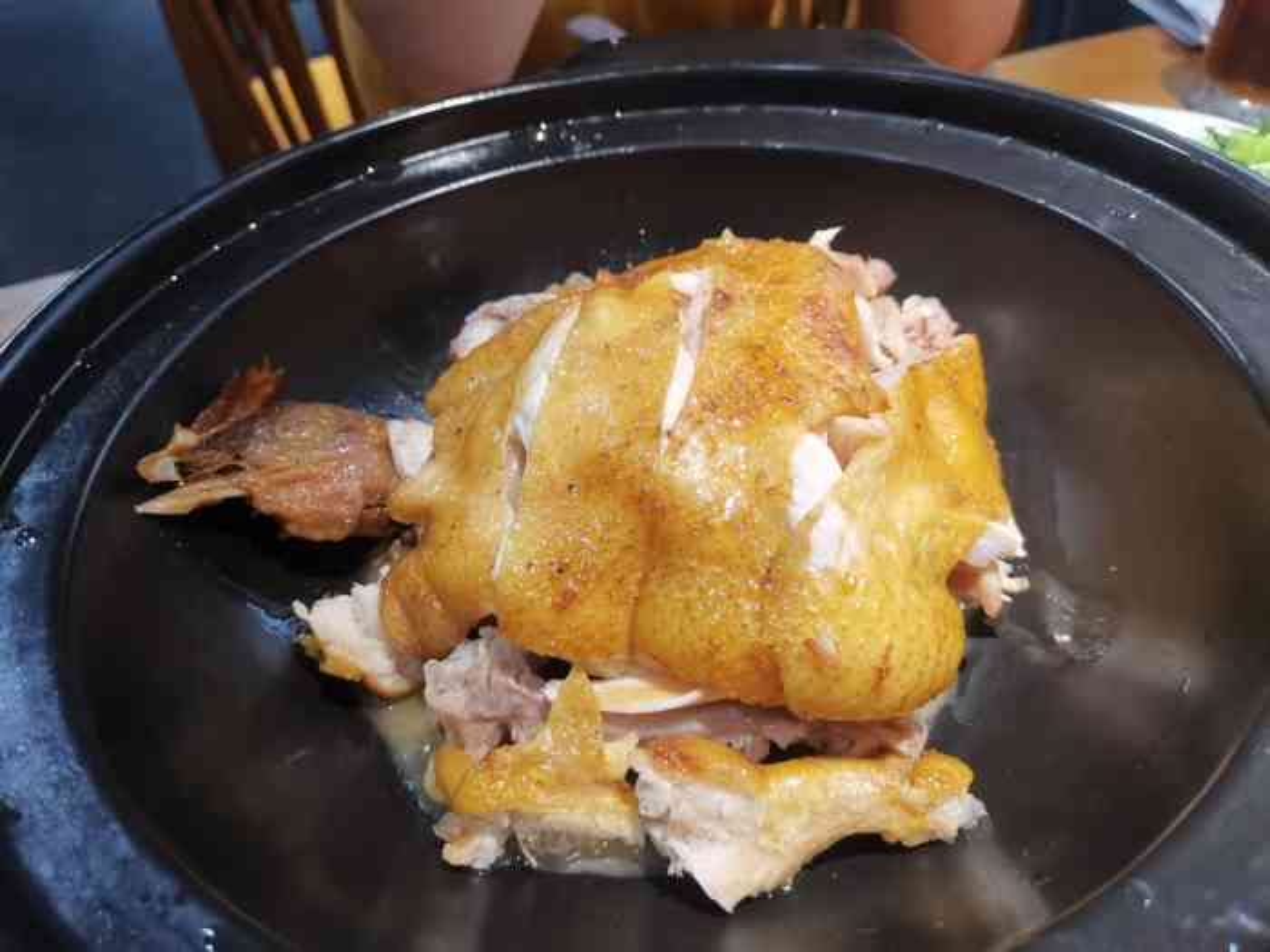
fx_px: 954
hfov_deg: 67.3
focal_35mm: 26
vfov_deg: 53.1
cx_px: 635
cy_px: 476
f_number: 1.8
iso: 250
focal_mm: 4.75
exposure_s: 1/50
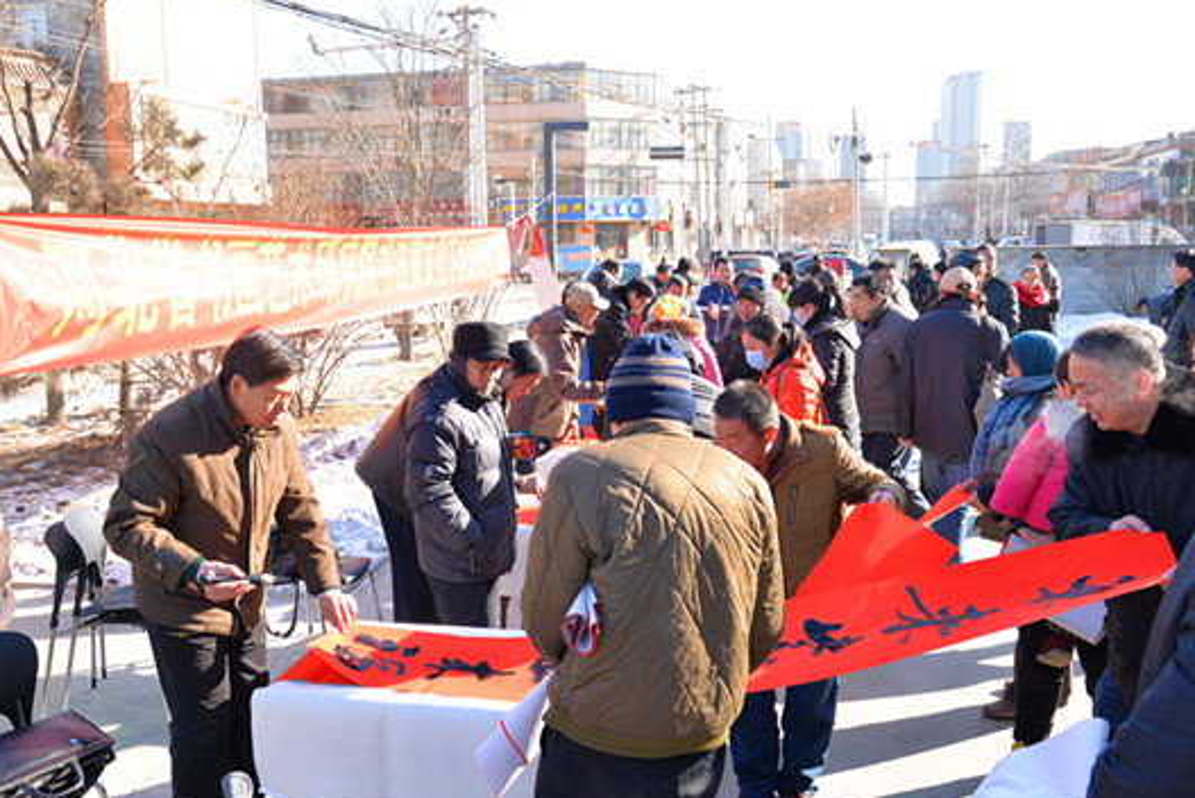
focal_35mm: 33
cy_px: 380
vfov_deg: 40.0
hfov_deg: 57.1
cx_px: 546
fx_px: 1096
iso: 1000
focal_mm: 30
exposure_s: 1/320
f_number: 9
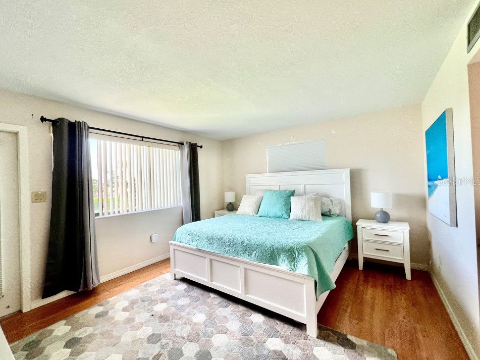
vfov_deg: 85.7
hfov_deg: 102.0
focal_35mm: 14
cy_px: 181
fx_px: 194
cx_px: 226
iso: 64
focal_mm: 1.57
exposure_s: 1/120
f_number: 1.8
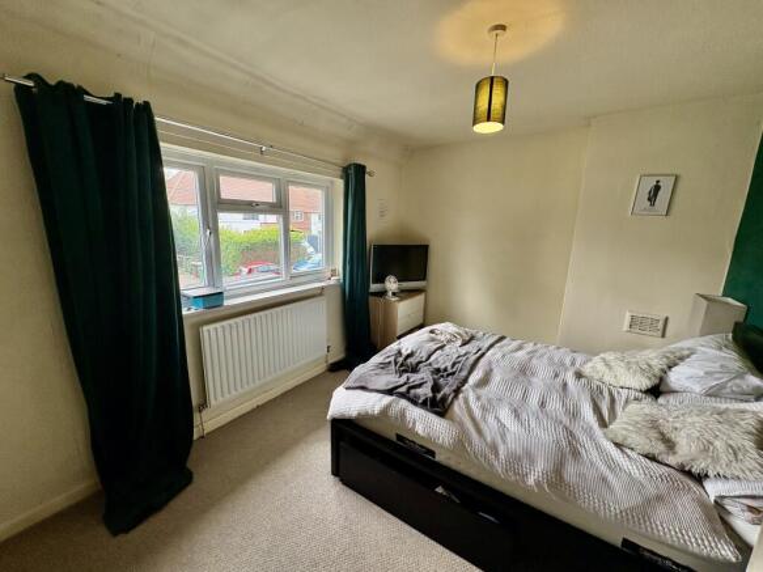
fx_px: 309
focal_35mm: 14
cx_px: 382
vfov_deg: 85.7
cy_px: 286
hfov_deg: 102.1
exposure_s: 1/99
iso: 100
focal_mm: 2.22
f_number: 2.2
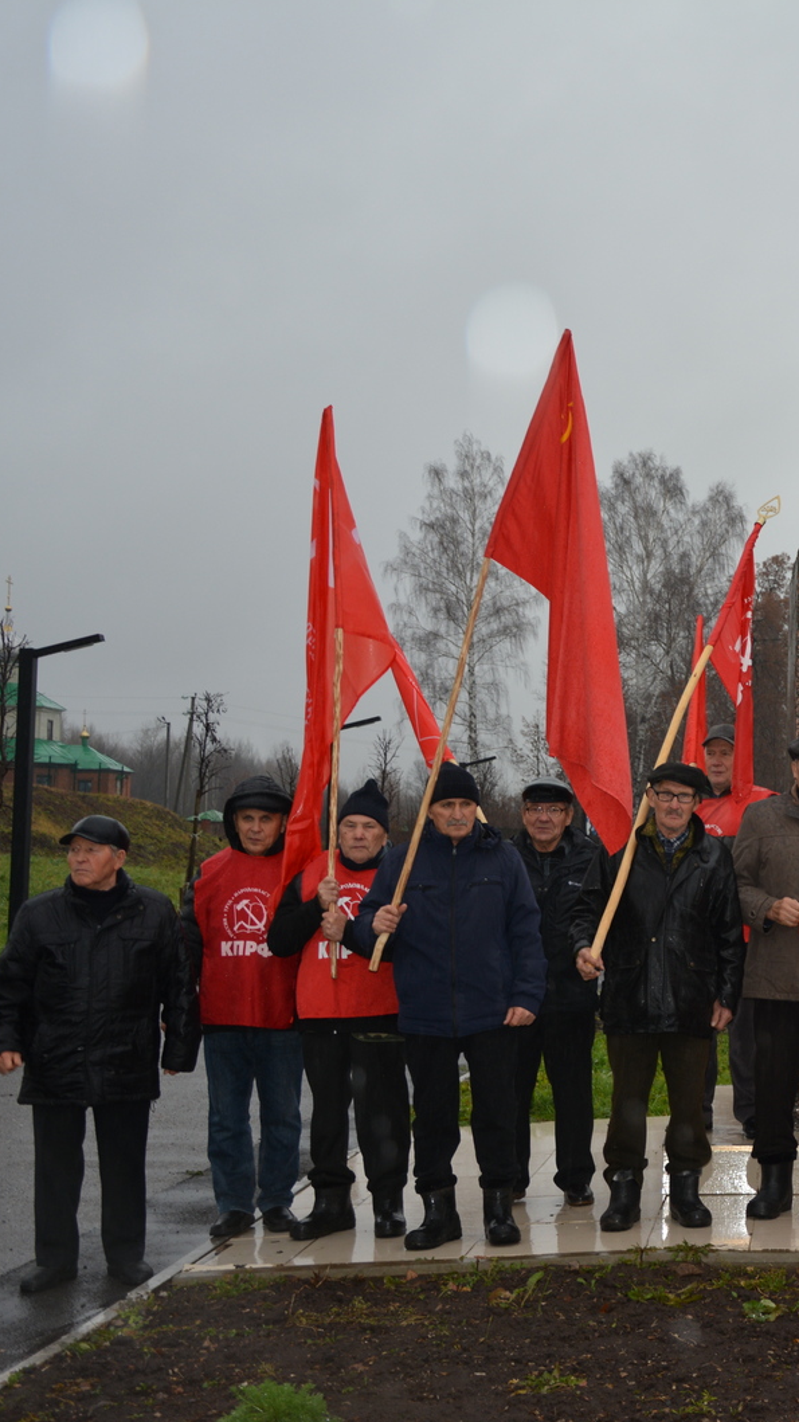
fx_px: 2149
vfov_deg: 36.6
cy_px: 710
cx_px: 952
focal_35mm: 57
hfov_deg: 19.8
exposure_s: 1/160
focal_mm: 24
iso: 200
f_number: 3.8
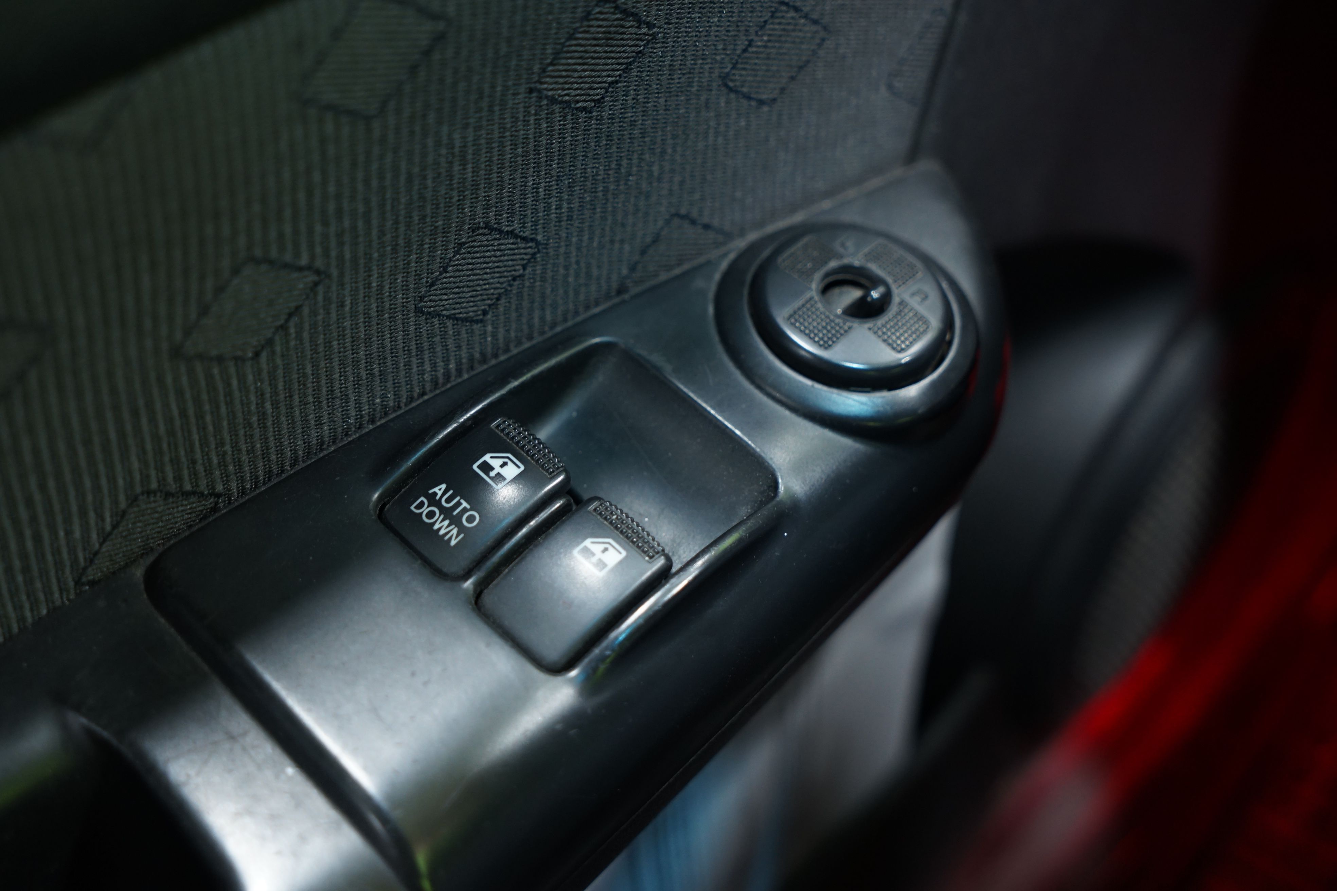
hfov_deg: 41.9
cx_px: 668
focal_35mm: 47
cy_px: 446
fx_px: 1745
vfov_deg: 28.6
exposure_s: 1/20
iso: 1000
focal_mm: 47
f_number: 4.5
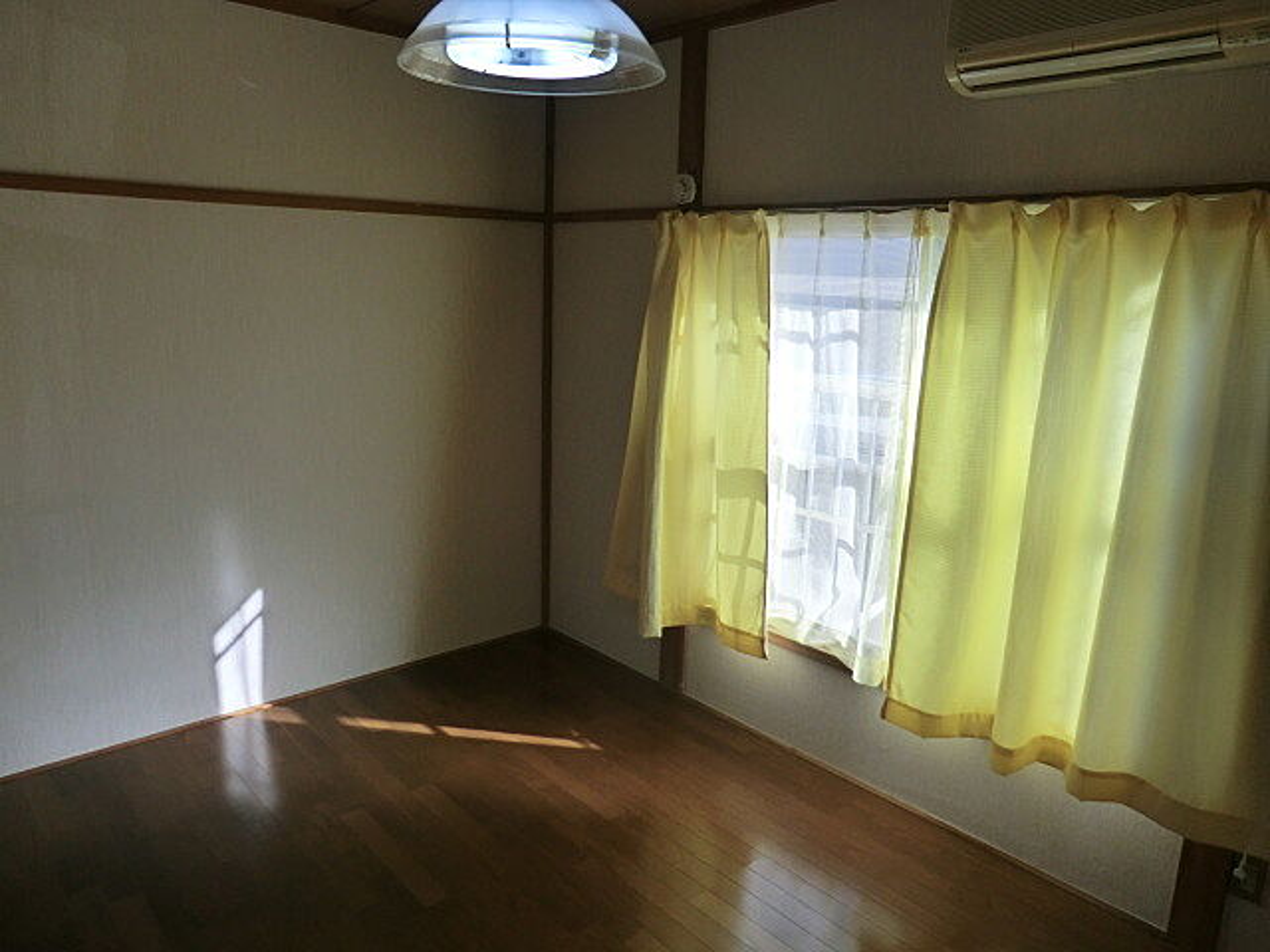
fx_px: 881
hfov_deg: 71.6
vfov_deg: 56.8
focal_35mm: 24
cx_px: 635
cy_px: 476
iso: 80
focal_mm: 4.3
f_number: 3.2
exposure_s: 1/250
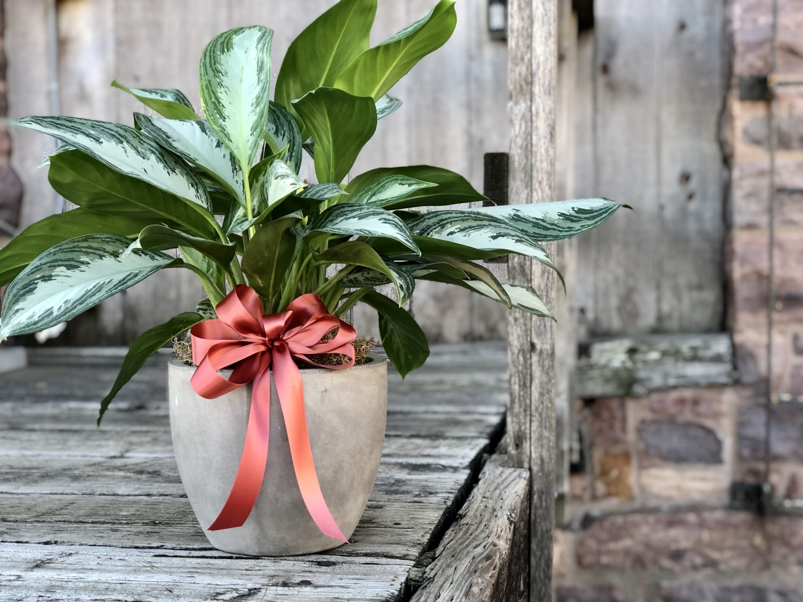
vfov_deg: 25.7
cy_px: 301
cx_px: 402
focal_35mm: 57
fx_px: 1322
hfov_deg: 33.8
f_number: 2.8
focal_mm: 6.6
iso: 25
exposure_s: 1/40
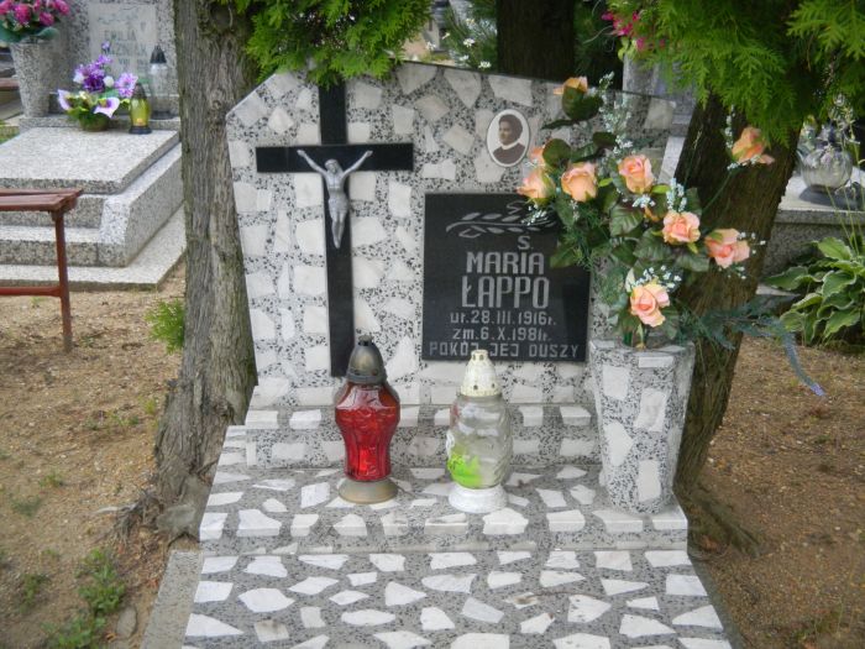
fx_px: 1374
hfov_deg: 34.9
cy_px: 324
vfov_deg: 26.6
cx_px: 432
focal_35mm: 55
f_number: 4.2
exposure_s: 1/347
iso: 200
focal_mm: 9.9
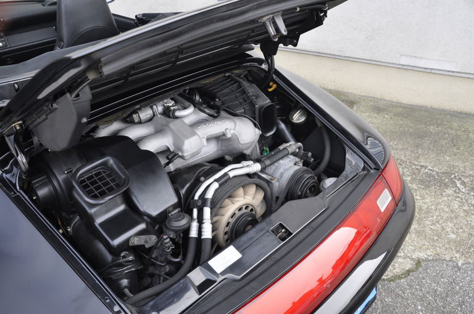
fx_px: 414
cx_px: 237
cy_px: 157
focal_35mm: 32
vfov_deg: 41.6
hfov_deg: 59.6
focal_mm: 21
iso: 500
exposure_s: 1/100
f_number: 5
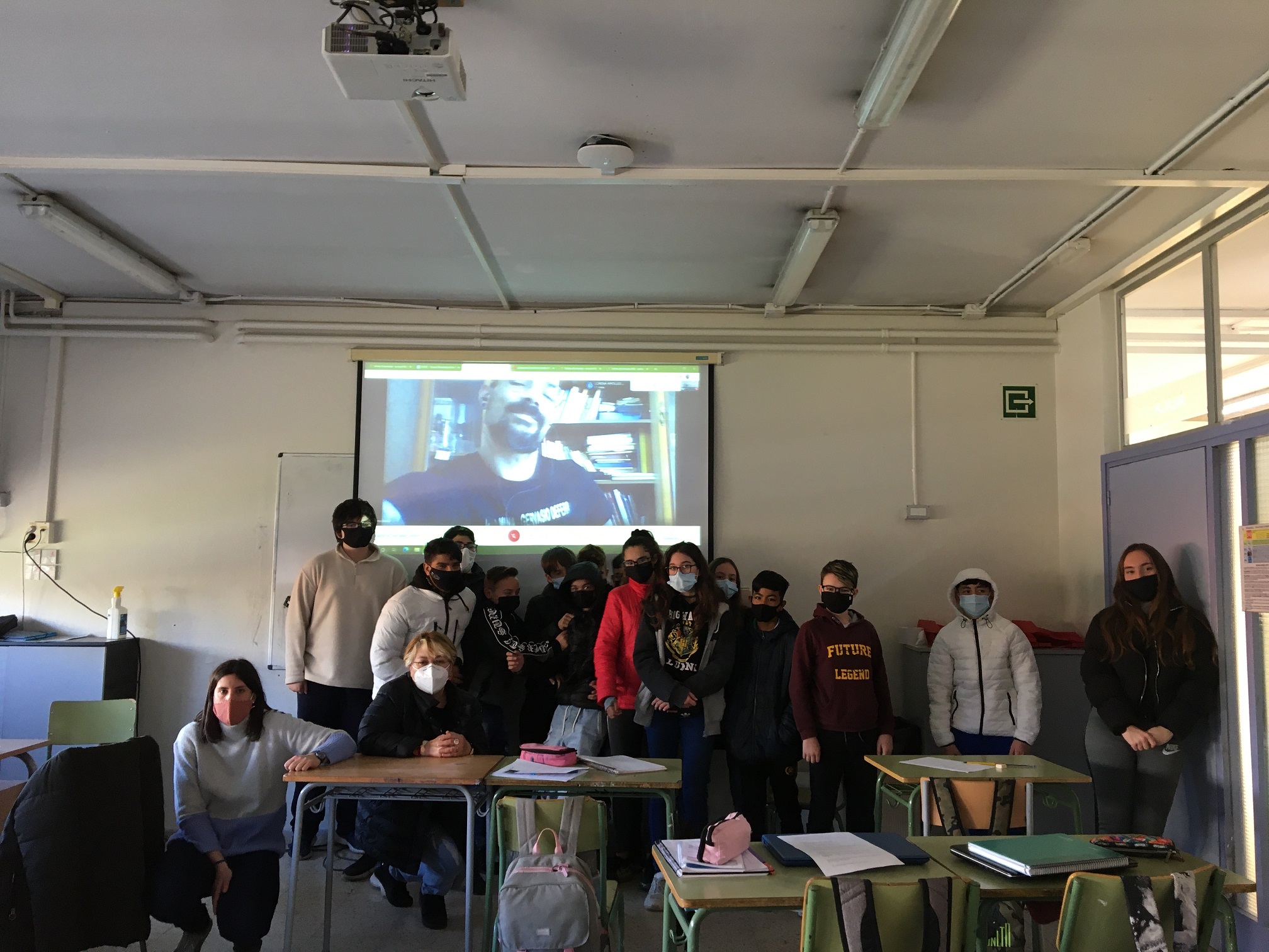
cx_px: 634
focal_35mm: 29
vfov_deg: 48.2
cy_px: 476
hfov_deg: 61.7
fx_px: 1063
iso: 80
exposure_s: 1/33
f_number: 2.2
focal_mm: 4.15
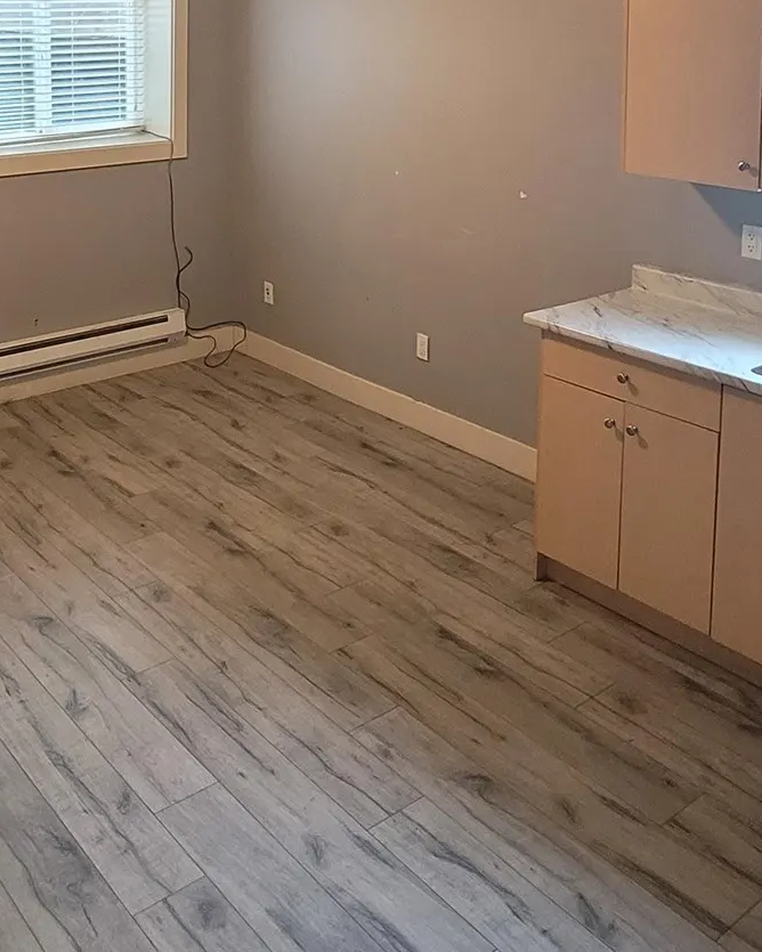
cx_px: 193
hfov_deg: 41.0
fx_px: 987
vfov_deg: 46.5
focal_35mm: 35
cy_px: 93
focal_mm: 2.2
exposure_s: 1/30
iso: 400
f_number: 2.2
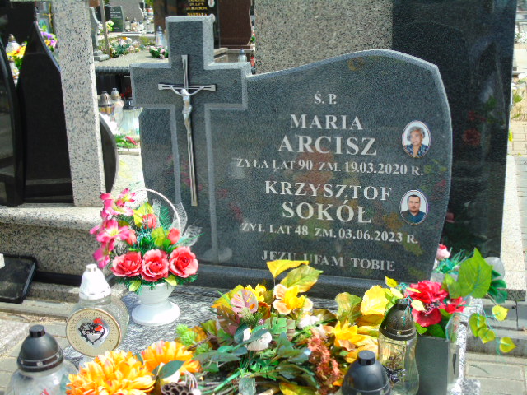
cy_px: 198
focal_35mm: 46
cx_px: 264
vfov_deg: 31.5
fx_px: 700
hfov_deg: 41.2
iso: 80
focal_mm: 8.2
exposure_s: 1/400
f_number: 4.1
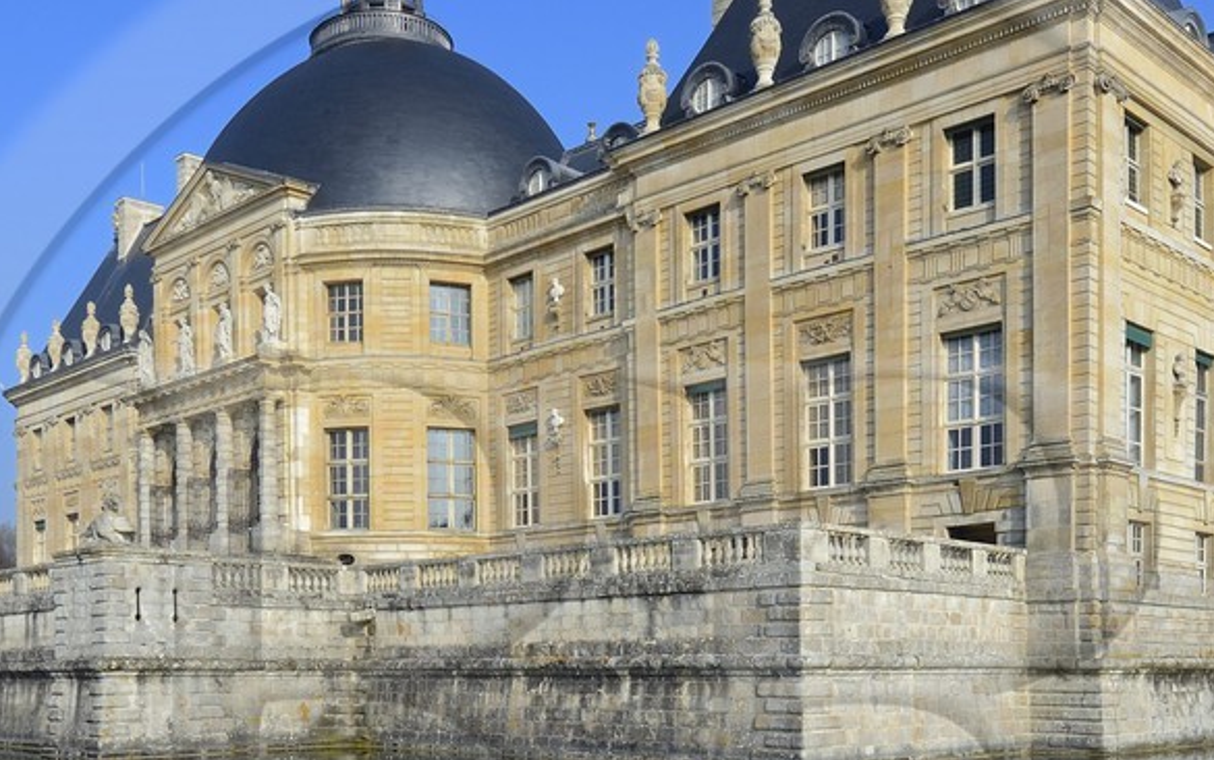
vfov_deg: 31.1
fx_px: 1291
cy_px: 705
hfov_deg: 50.3
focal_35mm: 39
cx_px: 662
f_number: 10
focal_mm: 14
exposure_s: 1/250
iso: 160
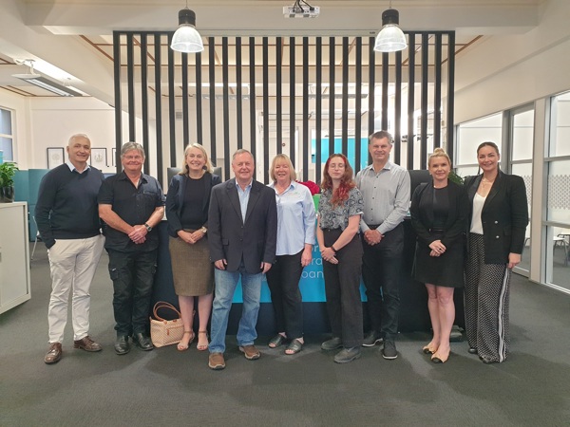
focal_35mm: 26
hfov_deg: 67.3
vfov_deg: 53.1
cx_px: 285
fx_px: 428
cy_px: 214
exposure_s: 1/50
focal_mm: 4.3
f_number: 2.4
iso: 200
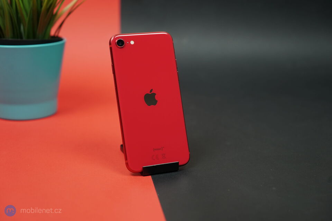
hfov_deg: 35.1
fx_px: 526
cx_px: 166
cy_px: 110
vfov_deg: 23.8
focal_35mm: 57
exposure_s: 1/125
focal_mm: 57
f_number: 4
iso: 640
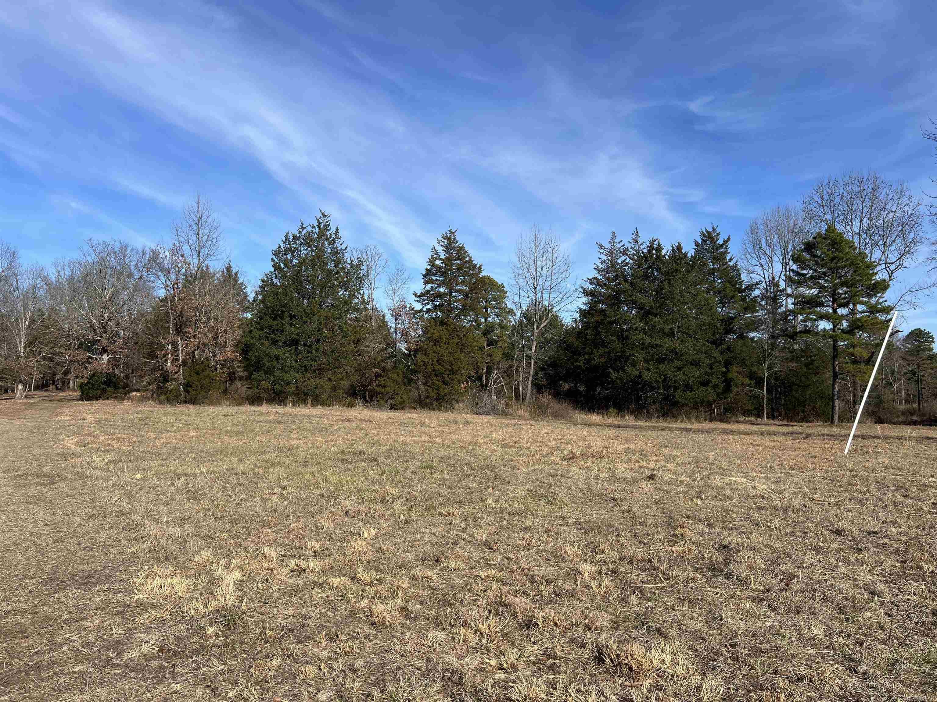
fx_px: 704
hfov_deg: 67.3
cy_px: 351
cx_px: 468
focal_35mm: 26
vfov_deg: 53.1
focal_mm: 5.7
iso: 50
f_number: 1.5
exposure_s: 1/4630
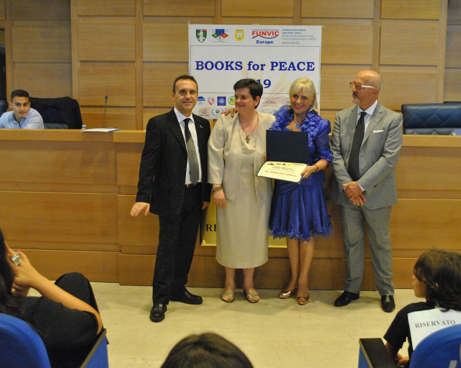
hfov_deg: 41.9
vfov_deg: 34.1
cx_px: 257
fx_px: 600
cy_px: 184
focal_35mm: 44
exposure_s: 1/30
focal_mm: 26
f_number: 4.2
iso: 1600
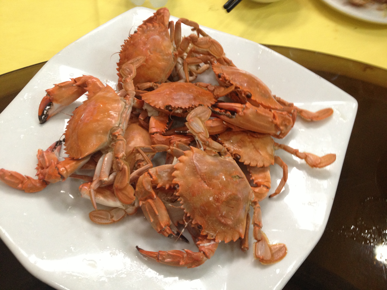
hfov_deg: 52.6
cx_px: 194
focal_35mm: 35
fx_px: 391
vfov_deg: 40.7
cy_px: 145
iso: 200
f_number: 2.4
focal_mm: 4.28
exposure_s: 1/20
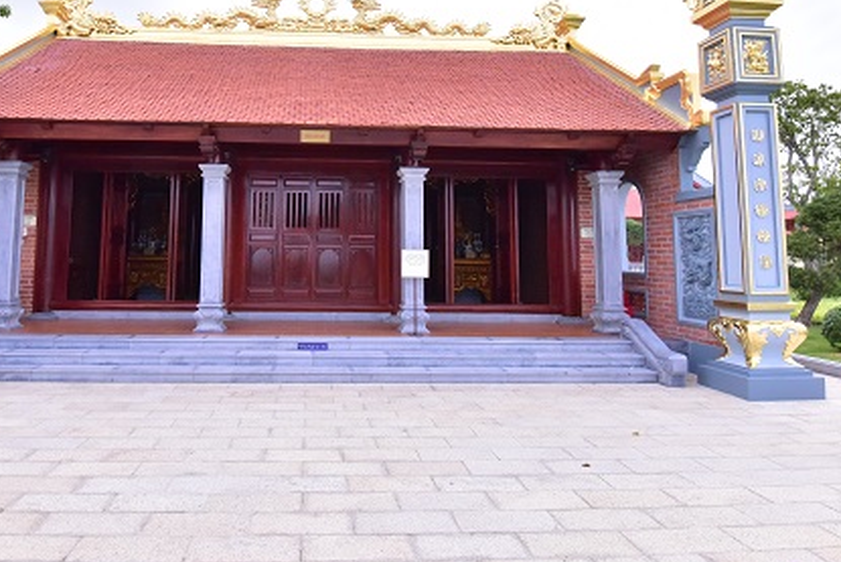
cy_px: 187
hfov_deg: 68.3
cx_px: 316
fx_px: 608
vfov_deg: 48.7
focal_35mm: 26
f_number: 9
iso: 3200
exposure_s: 1/1600
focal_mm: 18
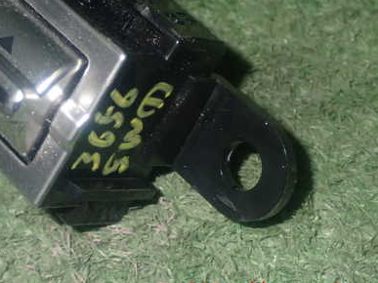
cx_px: 117
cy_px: 85
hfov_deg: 17.8
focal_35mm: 110
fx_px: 1201
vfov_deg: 13.4
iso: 800
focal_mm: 12.73
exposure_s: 1/60
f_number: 11
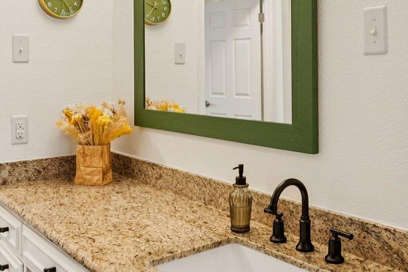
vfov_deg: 33.8
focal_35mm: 39
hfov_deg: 49.2
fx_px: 442
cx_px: 250
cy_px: 83
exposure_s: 1/40
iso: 400
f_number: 8
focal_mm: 14
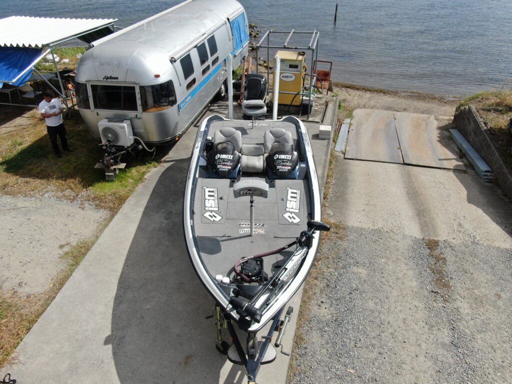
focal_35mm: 29
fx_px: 429
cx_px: 256
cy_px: 192
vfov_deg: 48.2
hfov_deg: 61.7
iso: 100
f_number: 3
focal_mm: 5
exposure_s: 1/1600
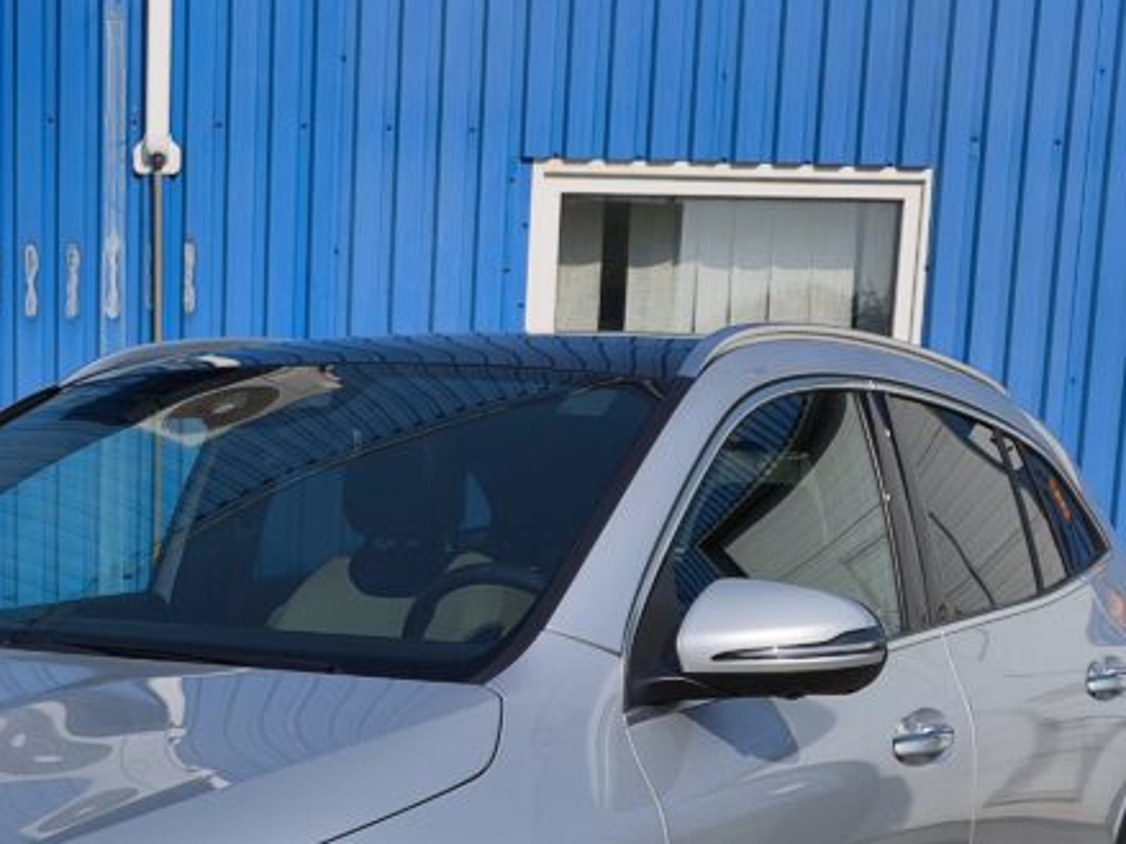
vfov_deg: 19.9
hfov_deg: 27.1
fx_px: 2276
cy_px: 972
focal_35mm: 70
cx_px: 182
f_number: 1.6
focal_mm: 6.57
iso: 64
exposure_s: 1/6658
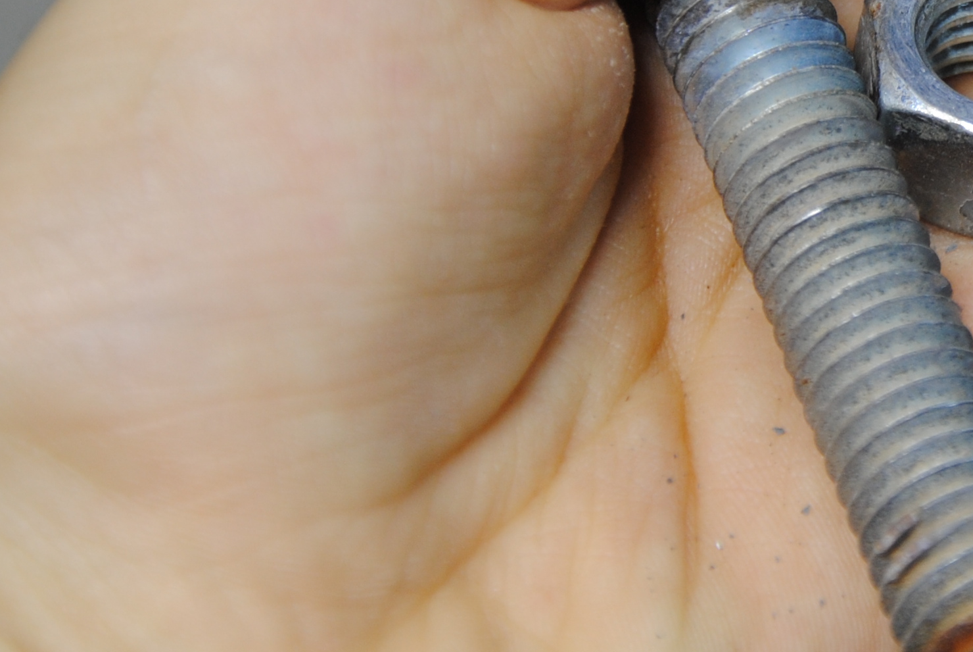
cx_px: 1053
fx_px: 7009
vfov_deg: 5.3
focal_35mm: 259
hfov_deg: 7.9
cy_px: 45
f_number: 5.3
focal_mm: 66
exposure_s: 1/250
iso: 200
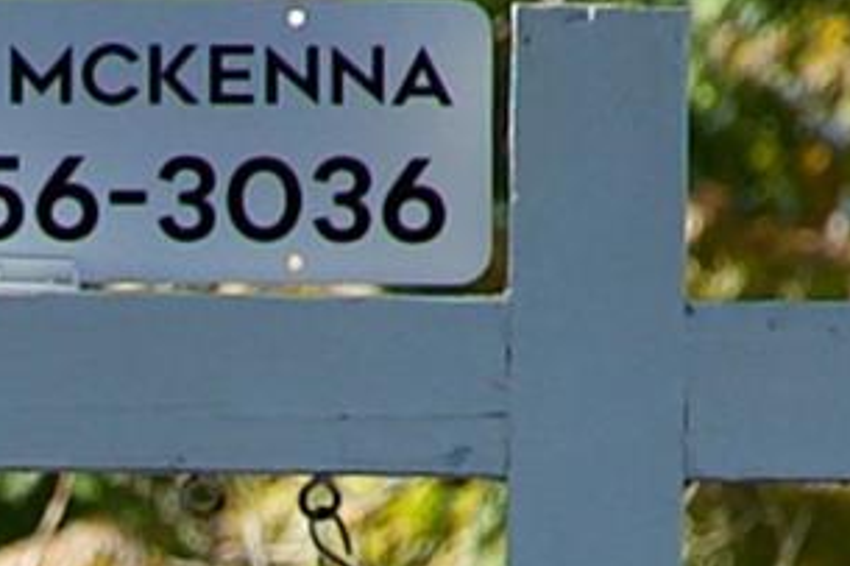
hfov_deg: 2.0
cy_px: 1433
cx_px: -415
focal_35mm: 1056
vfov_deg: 1.3
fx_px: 24919
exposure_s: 1/800
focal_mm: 105
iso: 100
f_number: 4.5
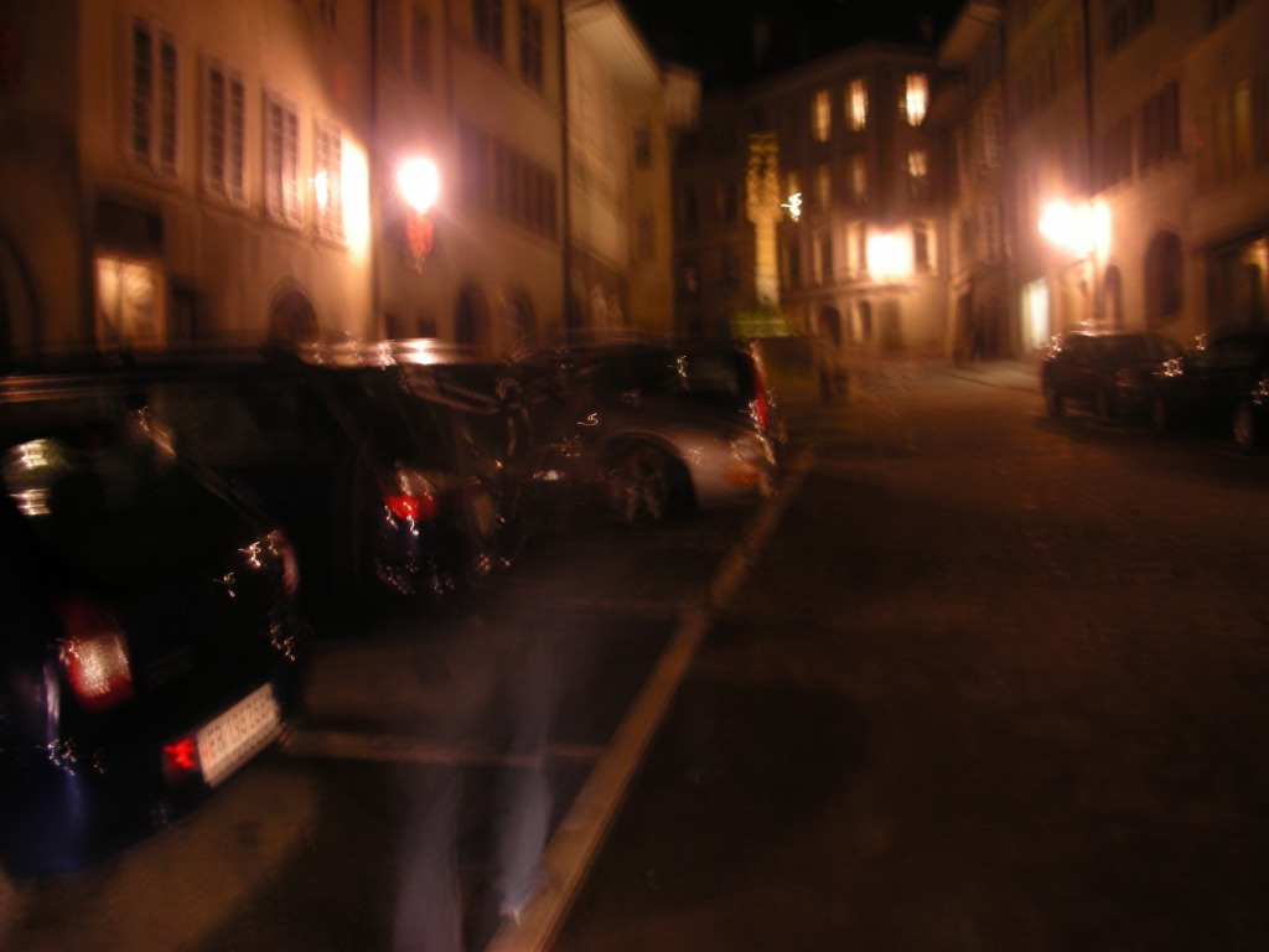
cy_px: 476
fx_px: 1283
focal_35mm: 35
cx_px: 634
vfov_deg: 40.7
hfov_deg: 52.6
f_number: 3
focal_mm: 5.8
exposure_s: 2
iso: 50
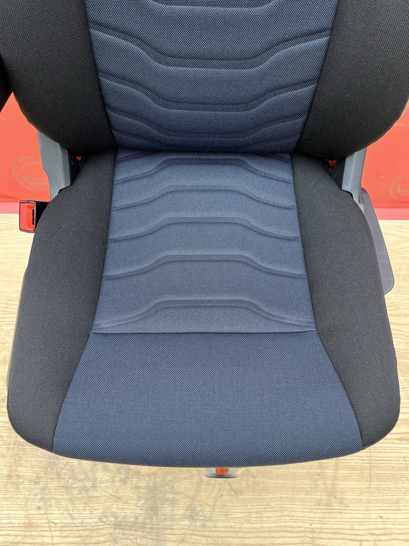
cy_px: 273
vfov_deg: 67.3
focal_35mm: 26
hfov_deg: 53.1
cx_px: 204
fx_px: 410
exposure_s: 1/433
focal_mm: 5.1
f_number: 1.6
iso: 50
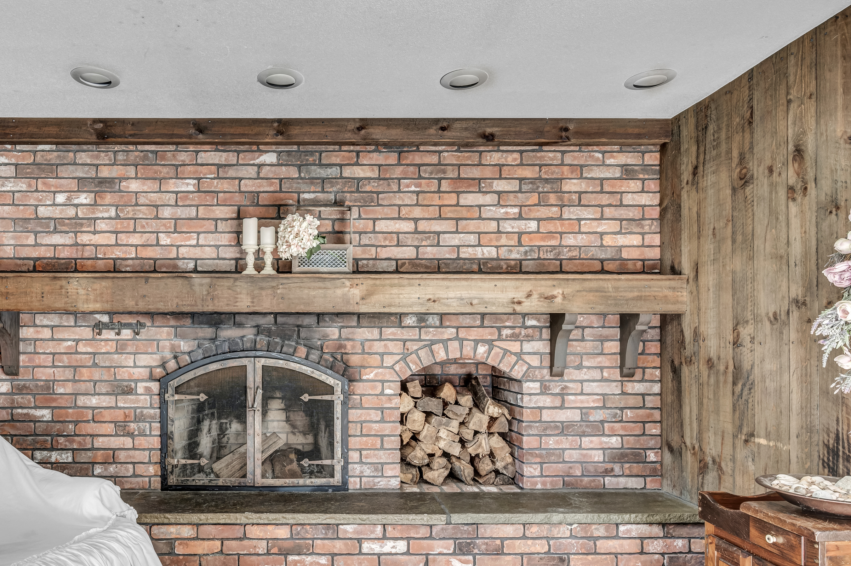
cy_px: 327
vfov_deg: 53.6
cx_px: 324
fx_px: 558
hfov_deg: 73.5
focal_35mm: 24
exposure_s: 1/8
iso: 320
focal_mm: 18.5
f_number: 7.1
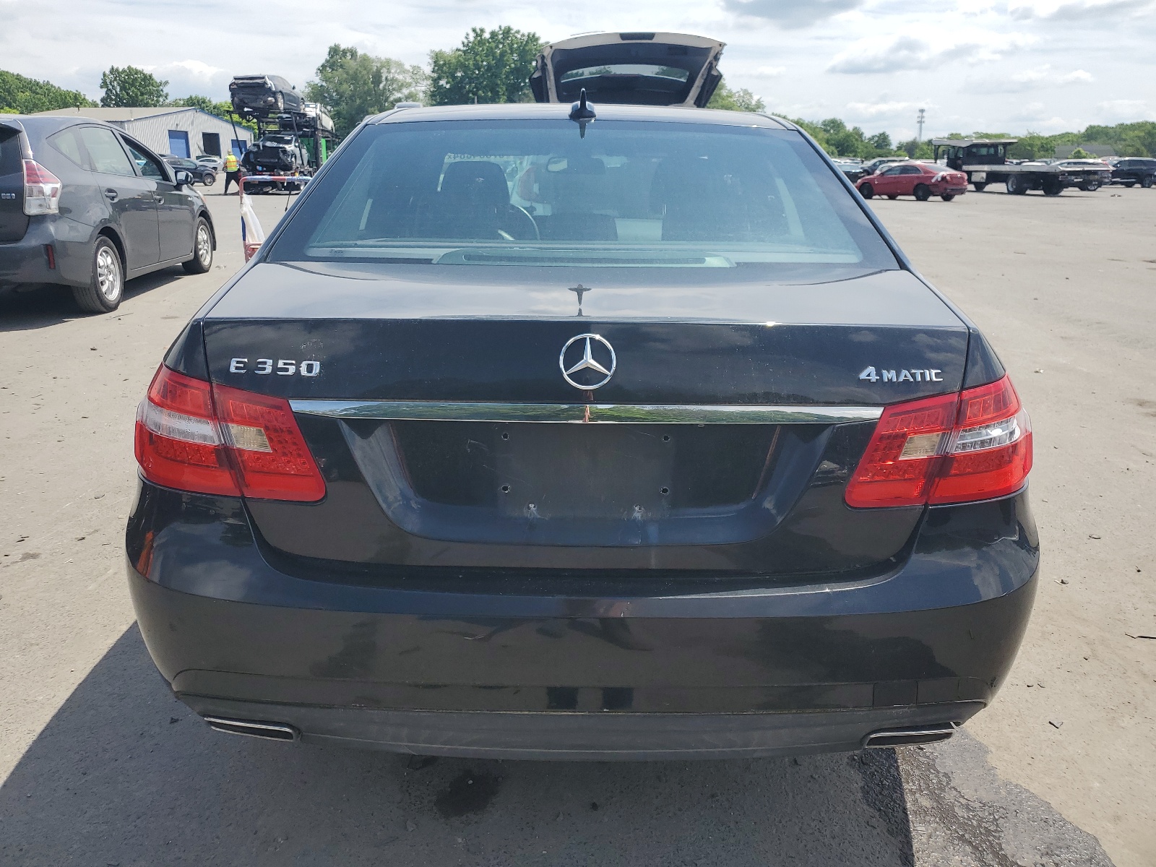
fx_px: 868
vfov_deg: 53.1
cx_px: 578
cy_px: 434
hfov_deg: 67.3
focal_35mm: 26
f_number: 1.5
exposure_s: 1/3333
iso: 50
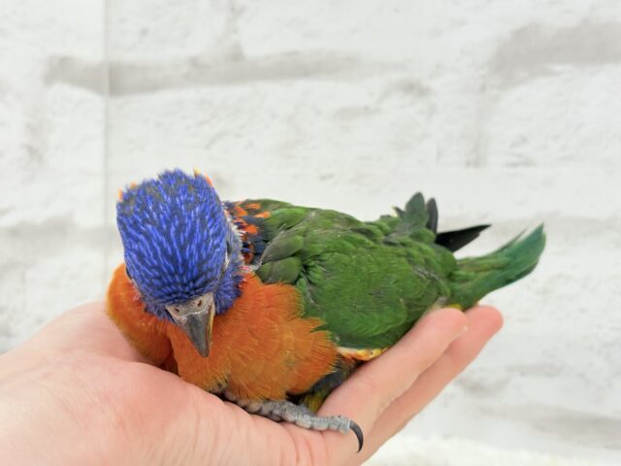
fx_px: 933
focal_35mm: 52
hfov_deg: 36.8
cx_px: 310
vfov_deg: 28.0
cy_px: 233
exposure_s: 1/50
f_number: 1.6
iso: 64
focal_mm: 5.96
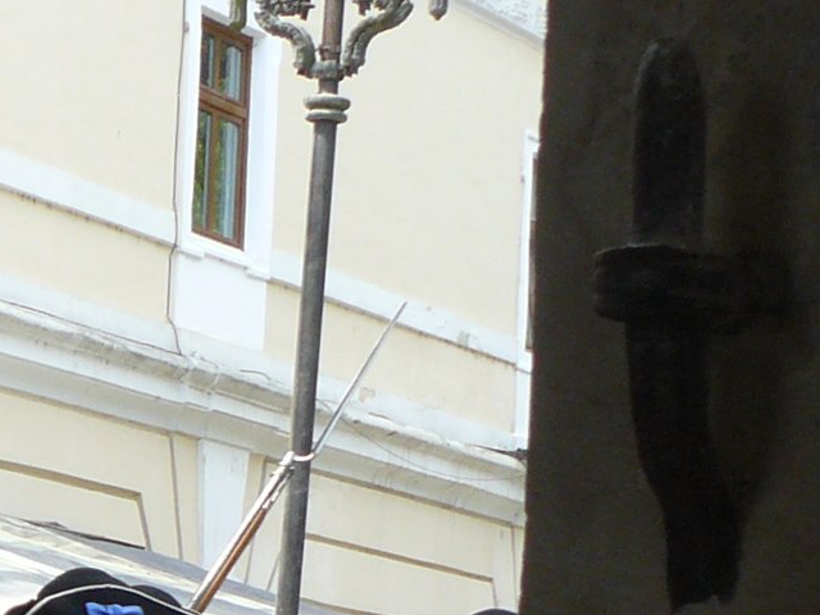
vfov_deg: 9.9
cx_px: -620
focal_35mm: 144
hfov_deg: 12.6
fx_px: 3411
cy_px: 962
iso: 100
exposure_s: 1/200
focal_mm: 6
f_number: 4
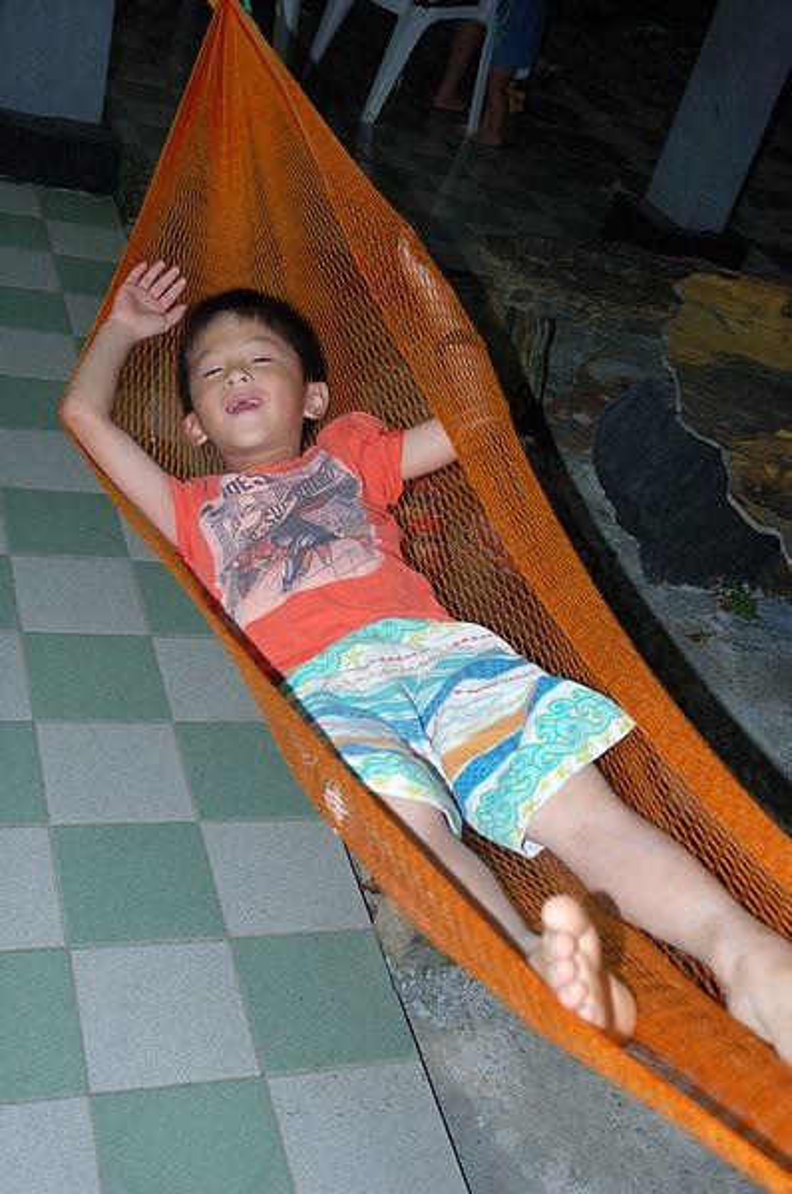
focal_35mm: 40
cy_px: 597
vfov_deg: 48.0
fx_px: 1341
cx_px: 396
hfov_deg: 32.9
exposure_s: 1/60
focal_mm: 27
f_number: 3.8
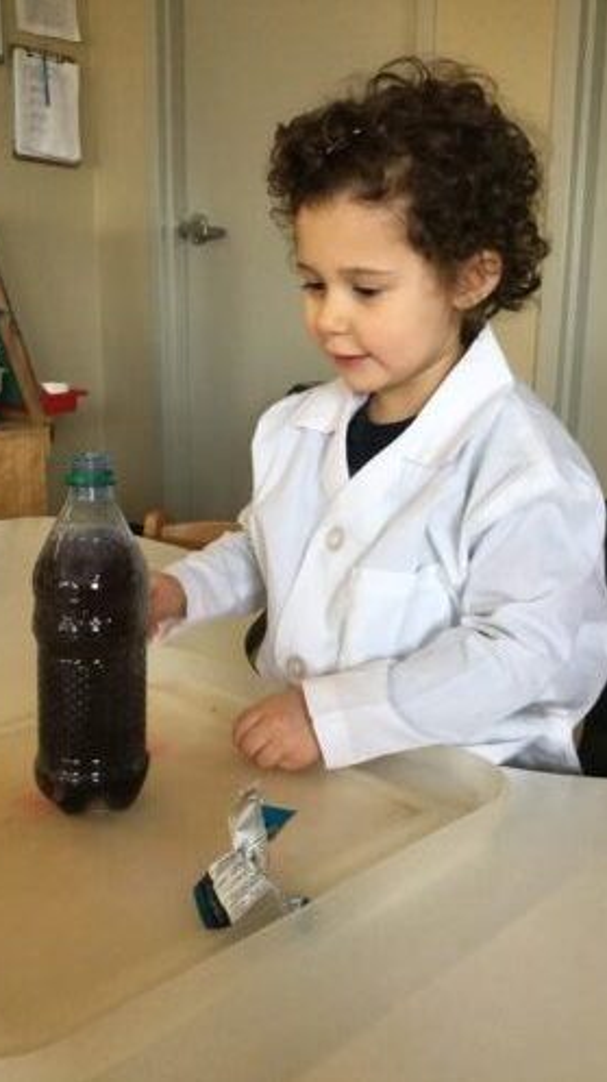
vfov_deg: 58.0
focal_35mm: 34
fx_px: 974
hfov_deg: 34.6
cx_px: 273
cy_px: 542
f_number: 2.4
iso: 50
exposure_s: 1/30
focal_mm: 3.3
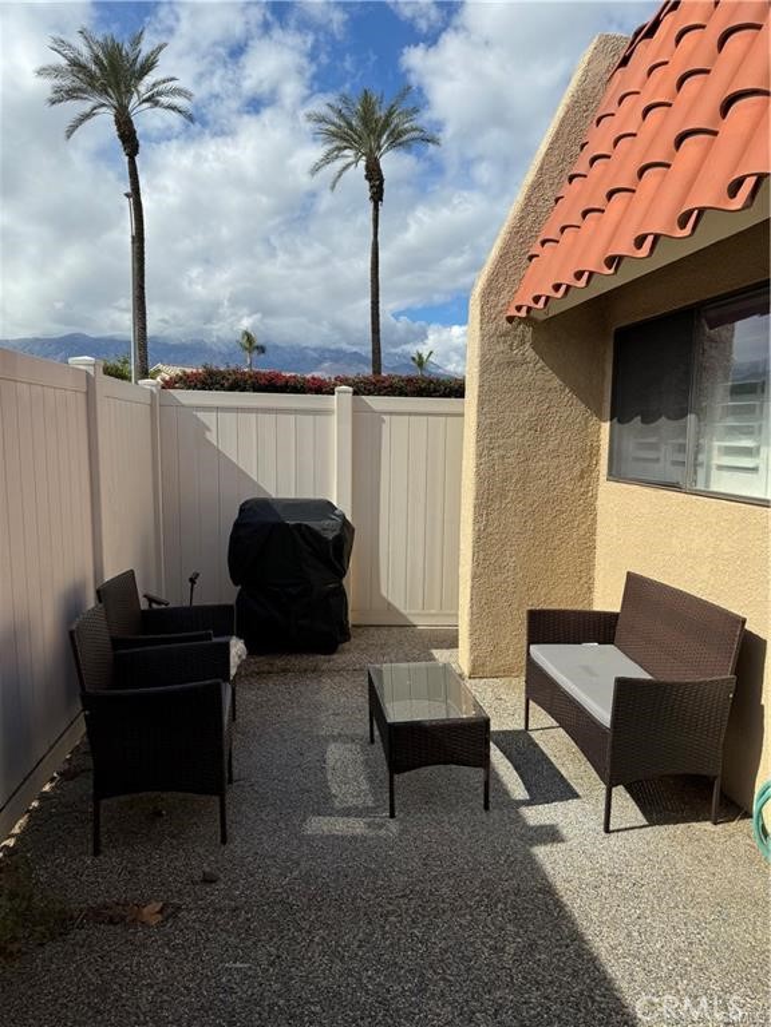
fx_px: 713
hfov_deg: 56.8
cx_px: 386
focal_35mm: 24
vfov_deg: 71.6
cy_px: 514
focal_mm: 6.86
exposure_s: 1/6410
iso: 80
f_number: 1.78
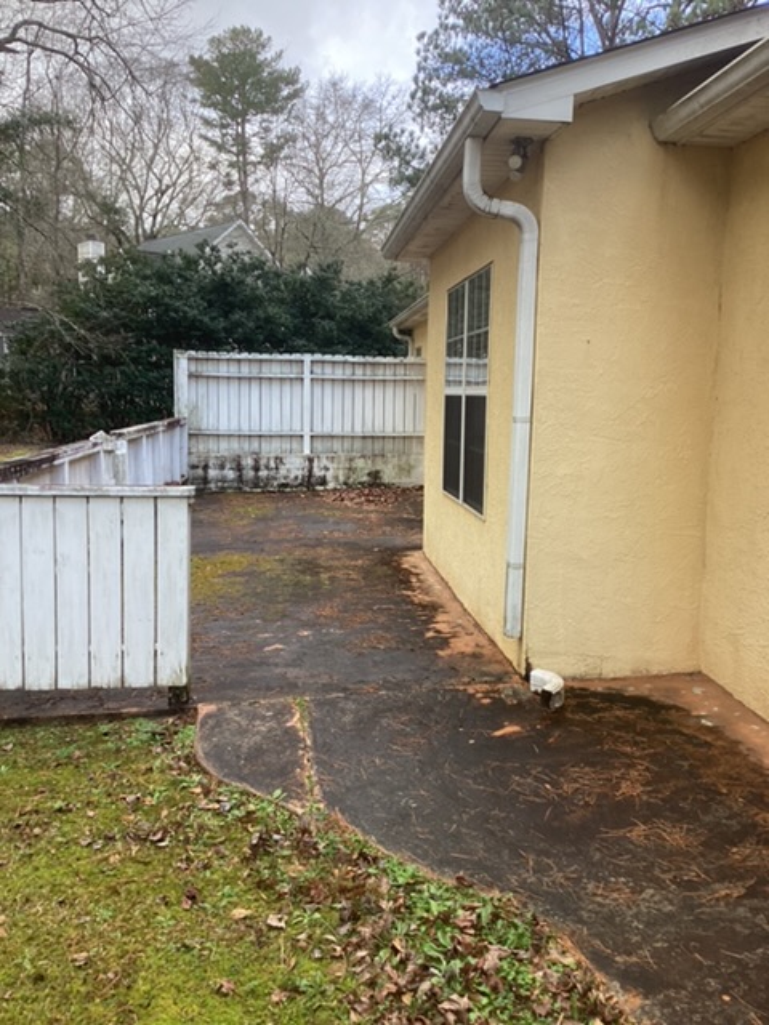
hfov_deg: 45.4
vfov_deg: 58.4
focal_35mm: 31
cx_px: 384
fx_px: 918
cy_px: 512
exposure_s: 1/120
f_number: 2.4
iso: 25
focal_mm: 3.3
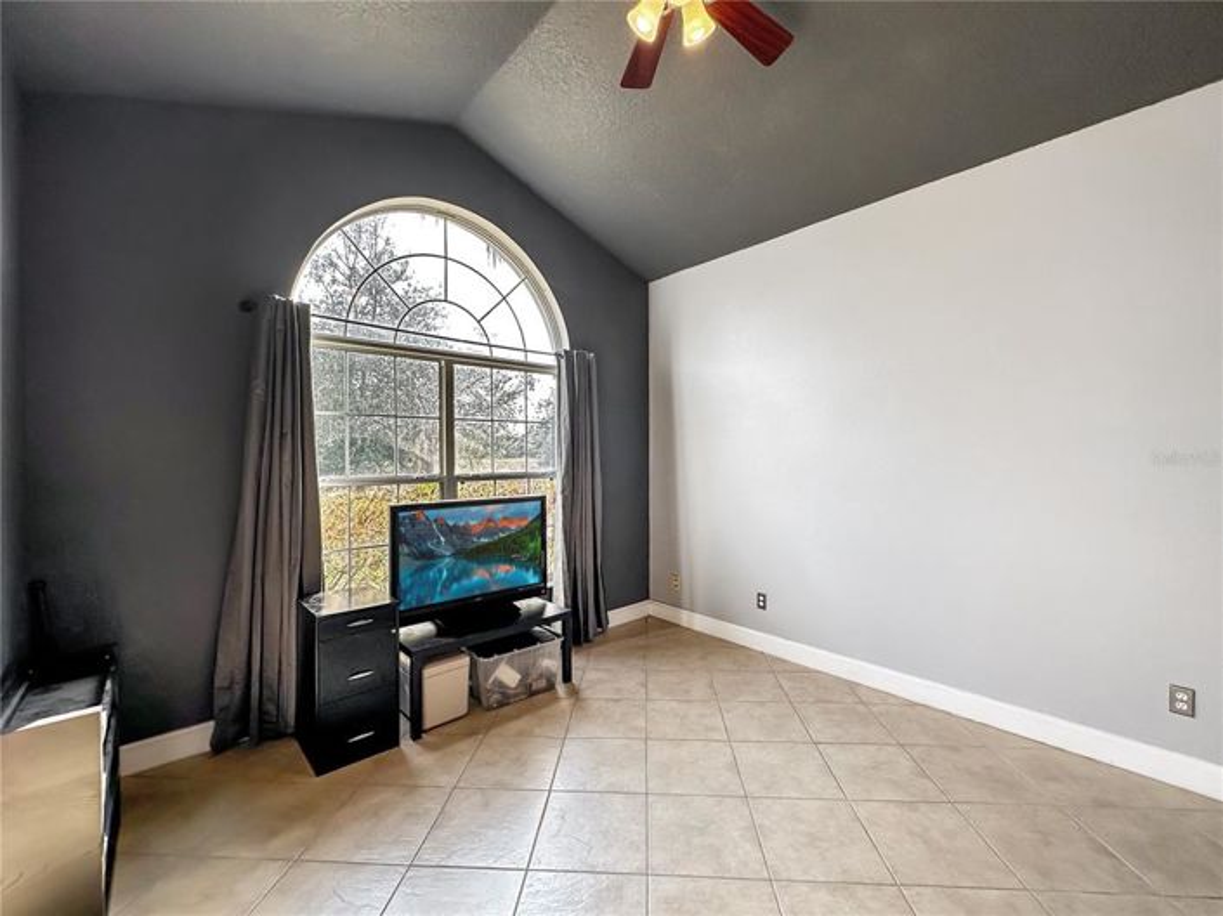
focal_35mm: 14
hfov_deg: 102.1
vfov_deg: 85.6
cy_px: 458
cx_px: 612
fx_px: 494
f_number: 2.2
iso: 40
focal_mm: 2.22
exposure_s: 1/140
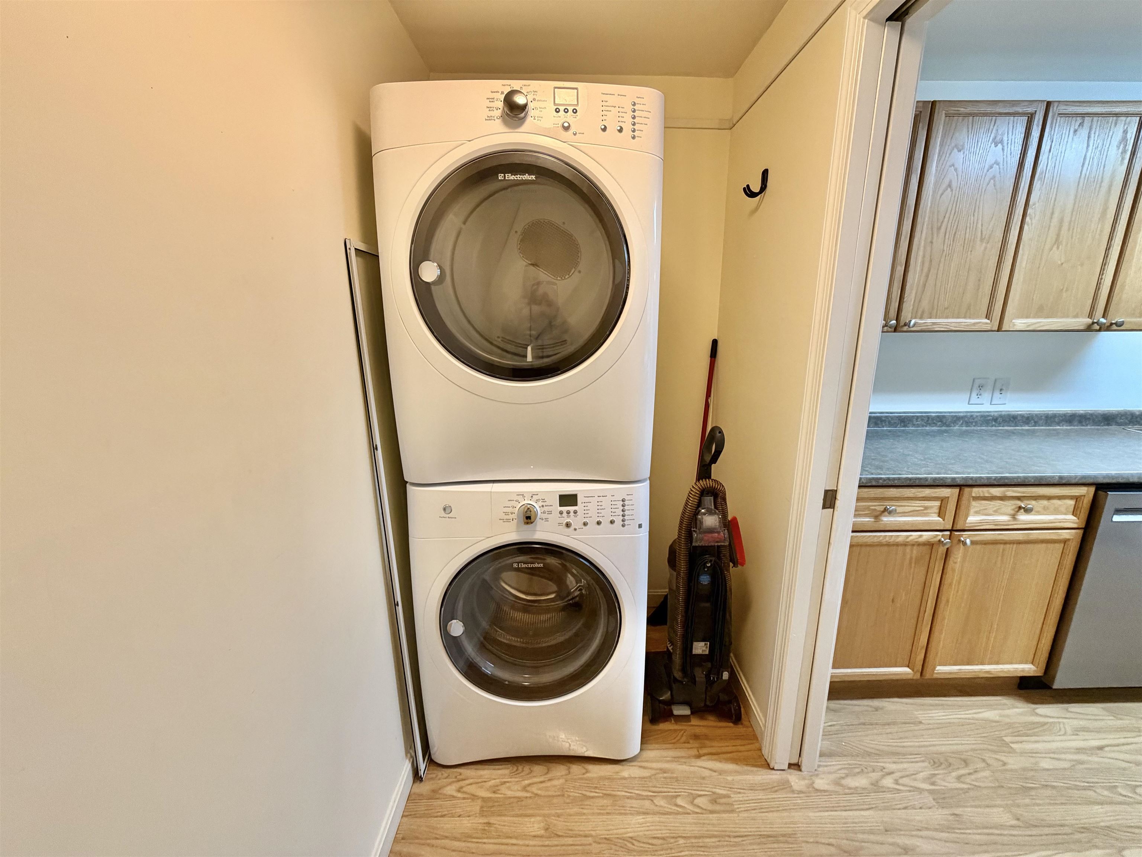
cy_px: 428
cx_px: 571
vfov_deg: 85.7
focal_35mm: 14
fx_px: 462
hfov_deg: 102.1
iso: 200
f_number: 2.2
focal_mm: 2.22
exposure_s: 1/60
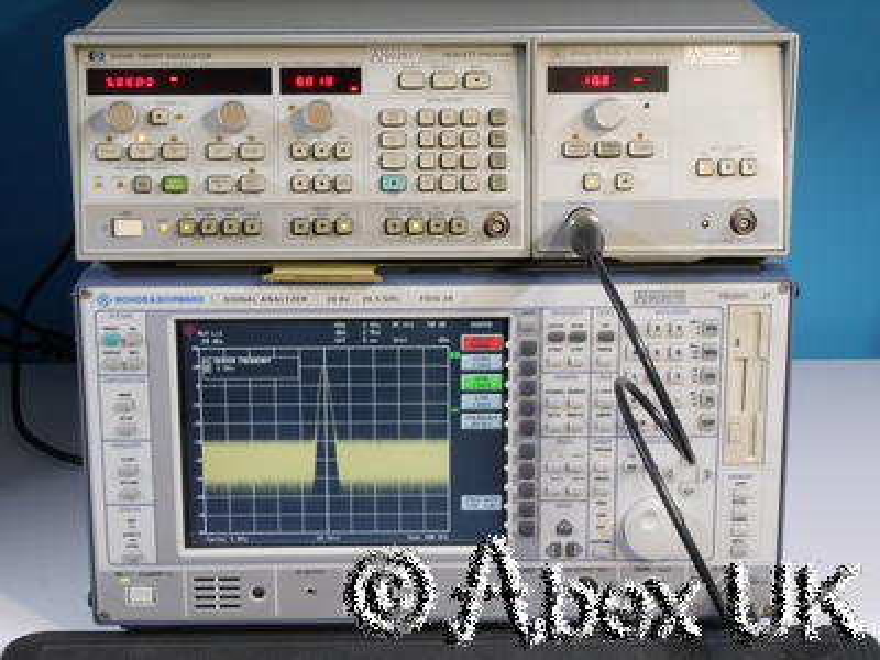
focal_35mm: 80
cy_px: 330
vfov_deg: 18.4
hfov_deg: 24.4
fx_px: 2034
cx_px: 440
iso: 800
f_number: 22
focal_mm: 40
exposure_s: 1
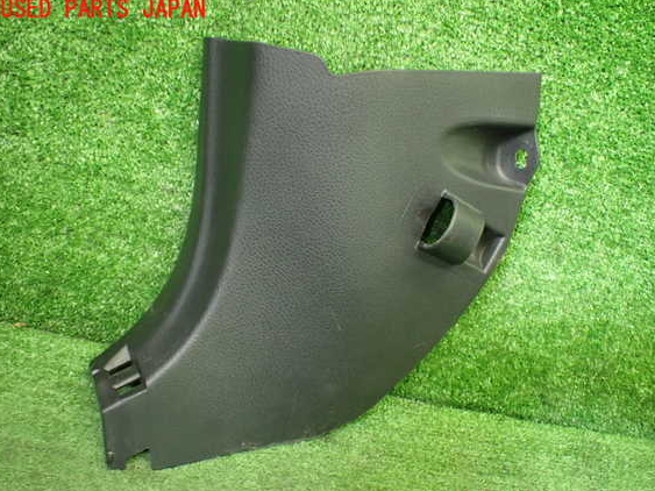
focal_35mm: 32
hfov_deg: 56.8
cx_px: 343
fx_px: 605
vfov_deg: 44.1
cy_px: 257
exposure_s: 1/80
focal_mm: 5.4
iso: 800
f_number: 2.3
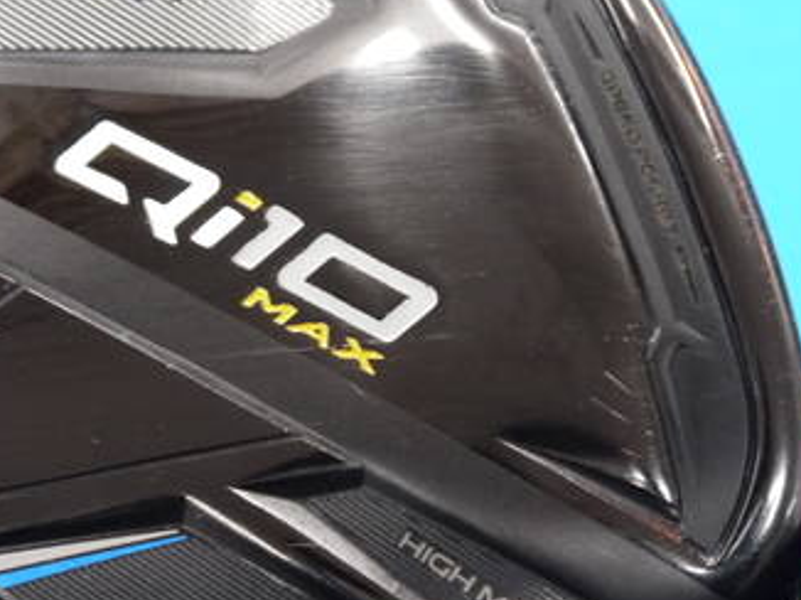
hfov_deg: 12.0
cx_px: 366
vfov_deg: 9.0
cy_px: 224
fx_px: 3815
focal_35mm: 165
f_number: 5.6
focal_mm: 42
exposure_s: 1/50
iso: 800
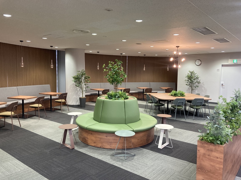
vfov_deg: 49.7
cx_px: 120
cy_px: 90
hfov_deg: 63.4
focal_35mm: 28
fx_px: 195
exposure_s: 1/60
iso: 160
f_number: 1.8
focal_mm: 3.99
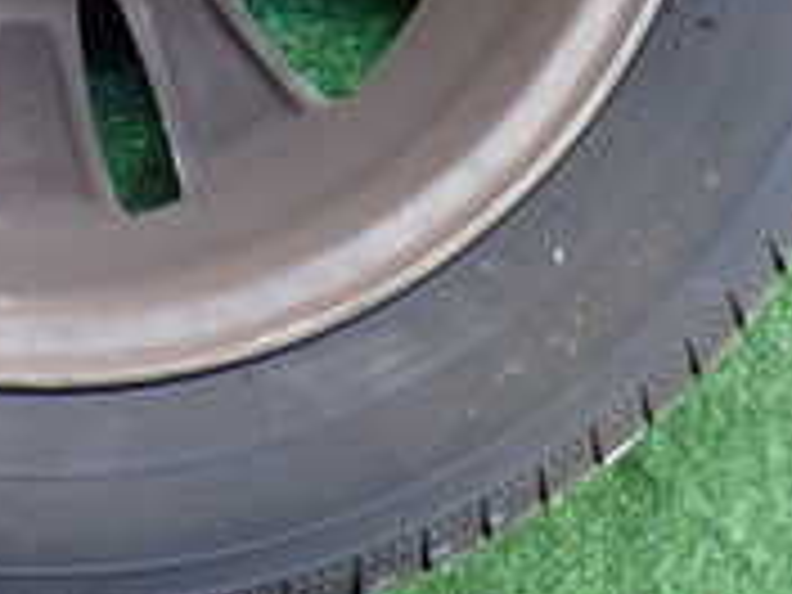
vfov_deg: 13.8
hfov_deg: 18.9
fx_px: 2334
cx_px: 54
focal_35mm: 102
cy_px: -234
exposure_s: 1/50
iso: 500
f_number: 2.3
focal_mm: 5.4
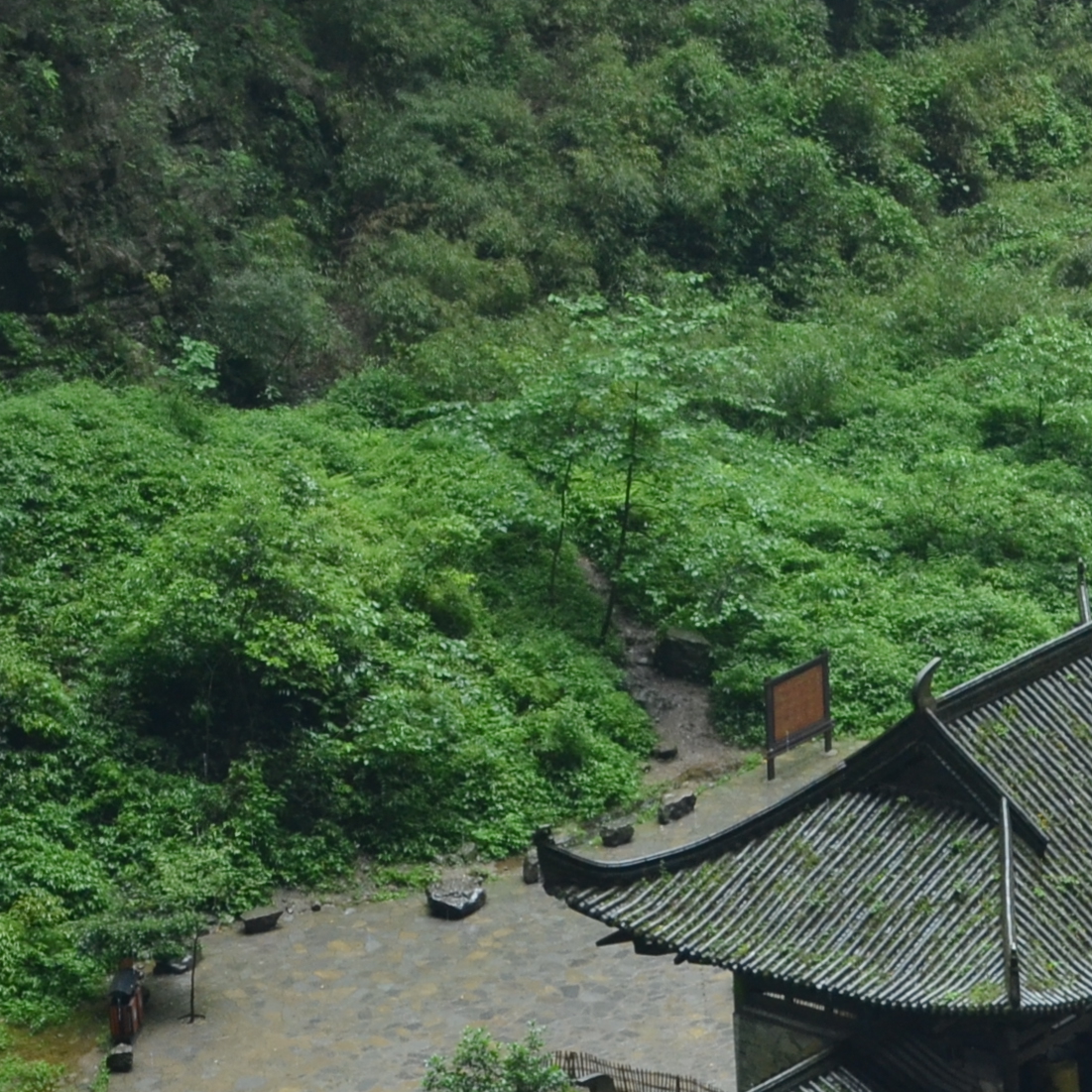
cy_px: 1144
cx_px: 1444
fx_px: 7317
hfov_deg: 8.4
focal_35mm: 205
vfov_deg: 8.5
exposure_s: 1/50
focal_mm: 48
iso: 400
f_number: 6.3
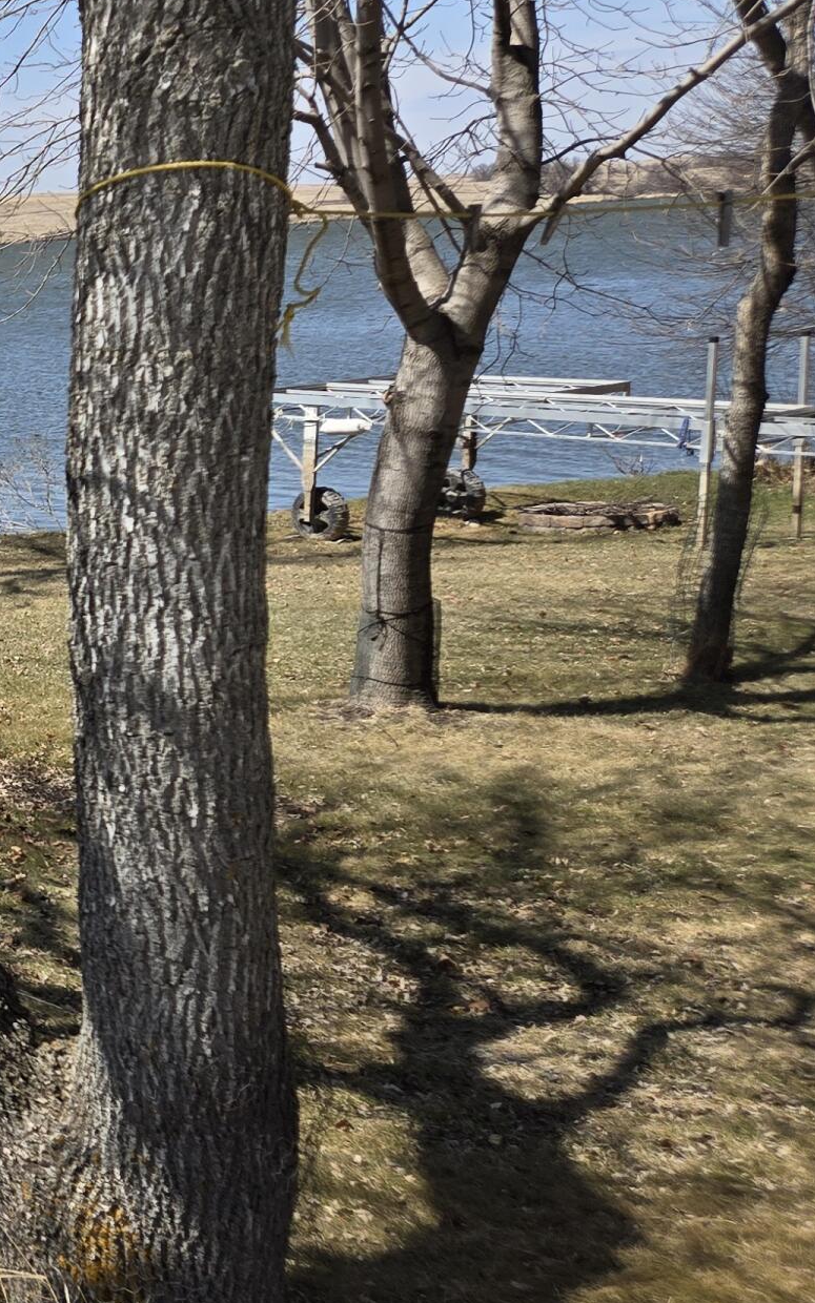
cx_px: -748
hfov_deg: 17.1
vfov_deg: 34.5
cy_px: 666
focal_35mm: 59
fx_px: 2097
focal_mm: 5.4
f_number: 1.8
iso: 25
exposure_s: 1/2099
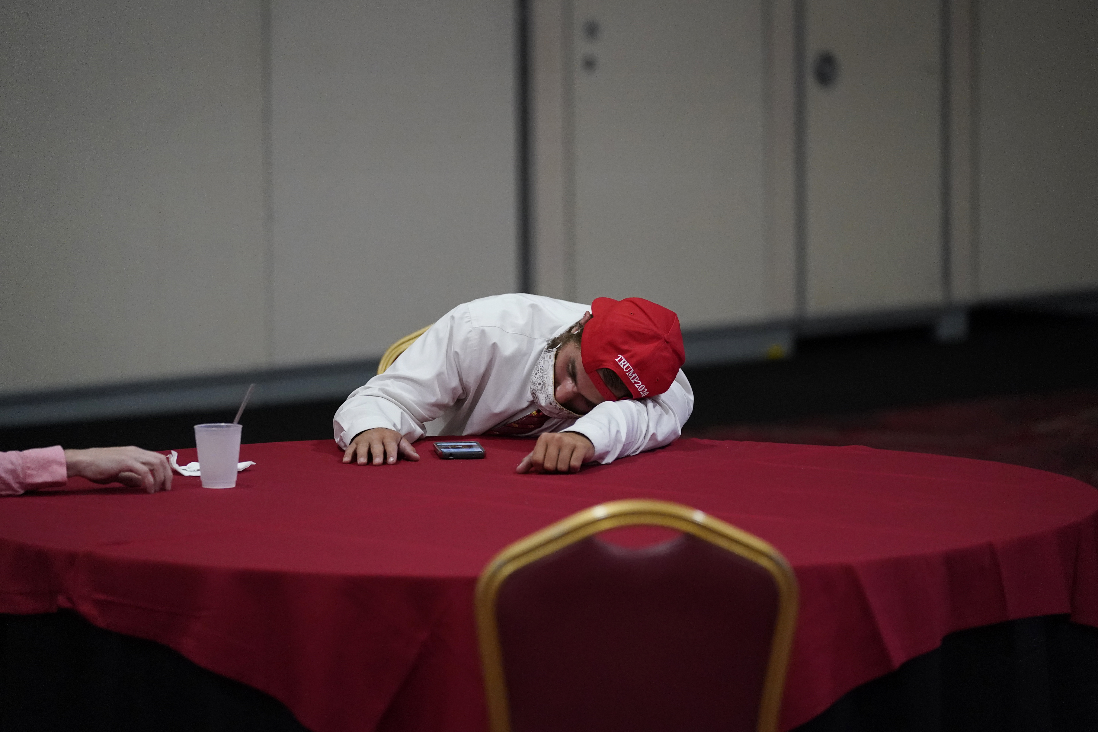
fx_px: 4605
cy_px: 366
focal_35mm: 151
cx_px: 549
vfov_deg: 9.1
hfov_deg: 13.6
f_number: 2.8
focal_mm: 151
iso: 6400
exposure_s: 1/160
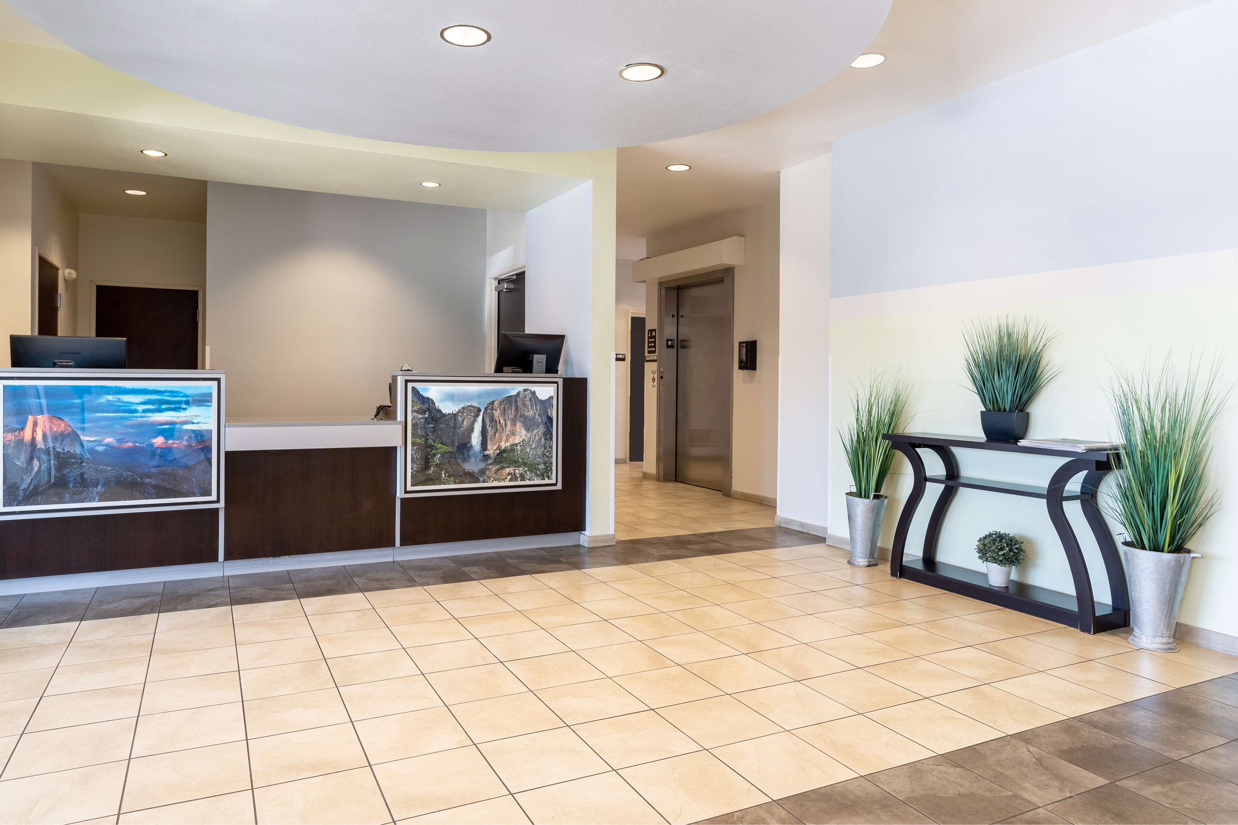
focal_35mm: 20
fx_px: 688
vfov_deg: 61.9
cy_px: 412
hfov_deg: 84.0
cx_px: 619
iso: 400
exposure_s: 1/50
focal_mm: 20
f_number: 8
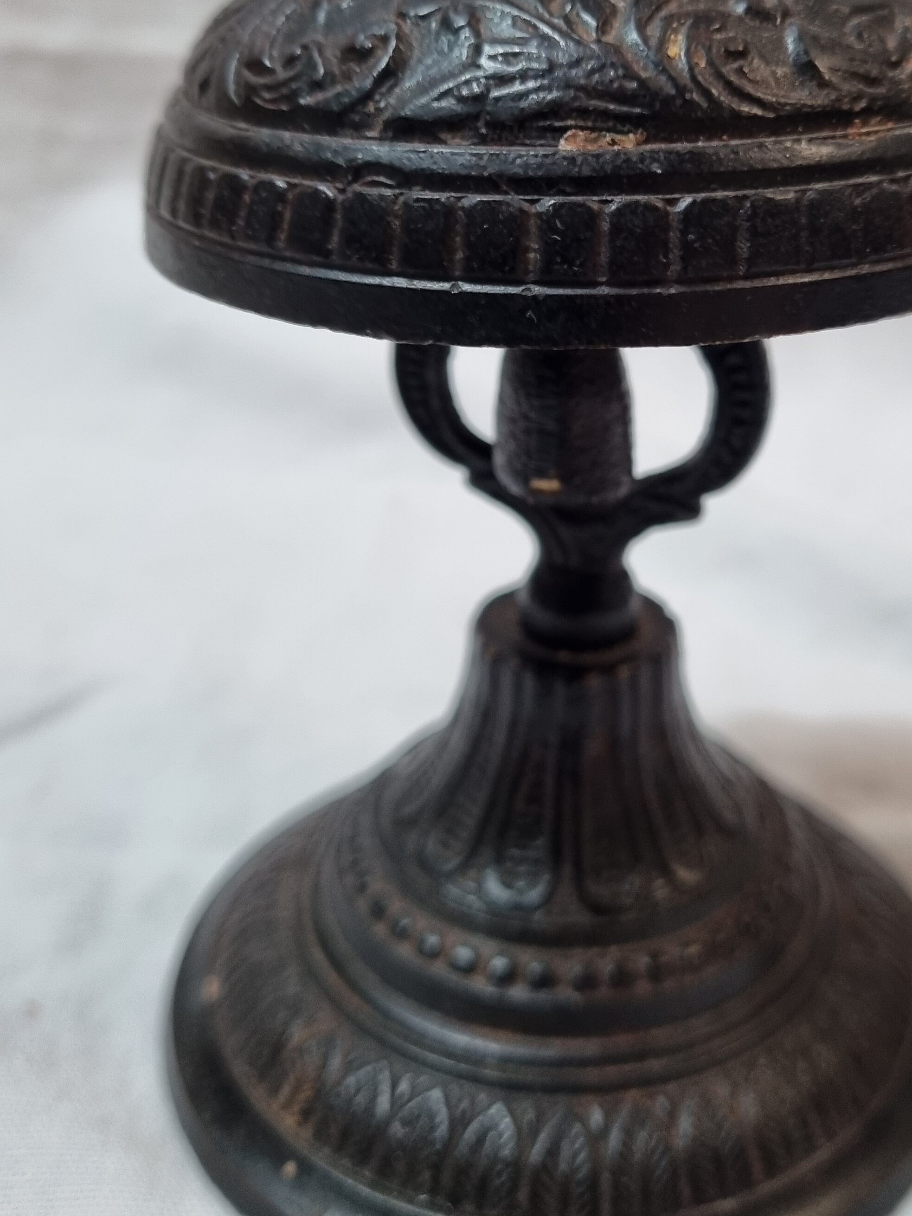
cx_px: 597
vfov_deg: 46.1
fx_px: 1405
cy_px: 410
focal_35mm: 40
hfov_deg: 35.7
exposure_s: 1/50
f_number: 1.8
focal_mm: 5.4
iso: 200
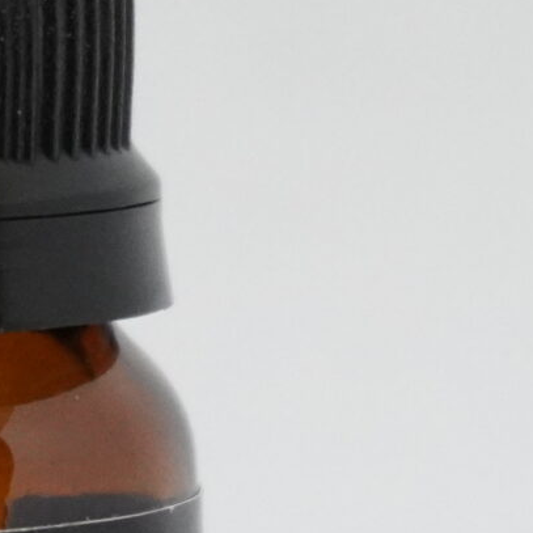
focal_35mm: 337
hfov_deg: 5.2
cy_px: 534
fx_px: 5871
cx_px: -98
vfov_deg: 5.2
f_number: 5.6
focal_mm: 42
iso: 3200
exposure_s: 1/80
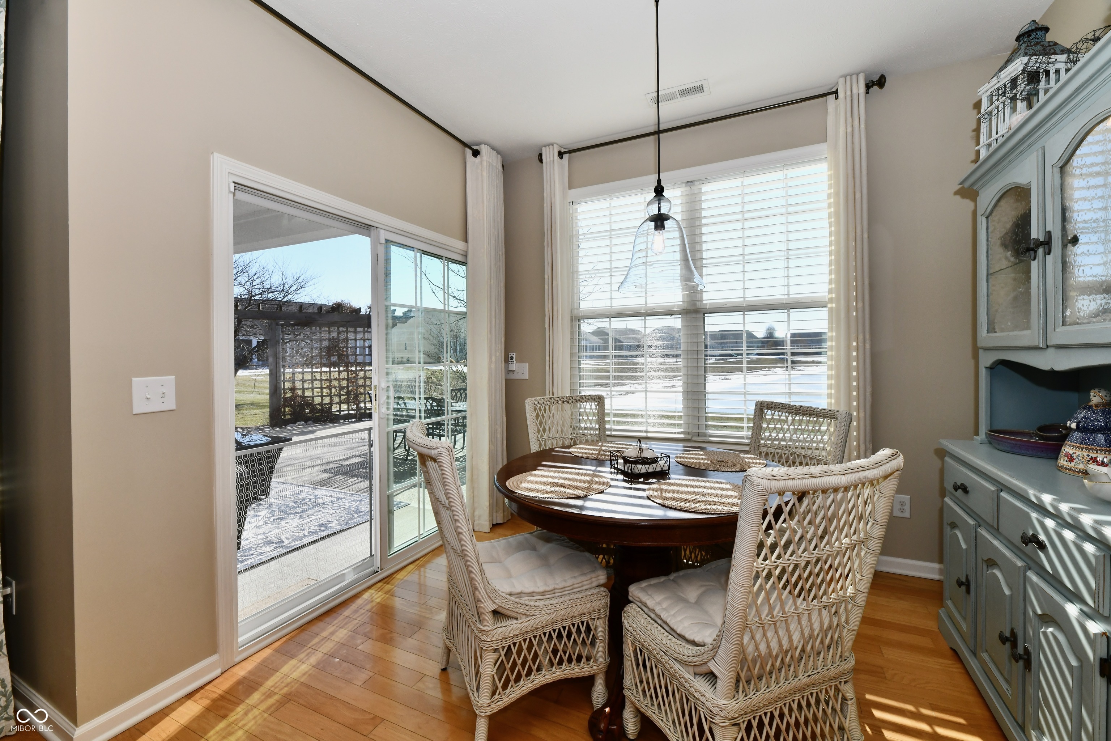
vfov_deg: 81.2
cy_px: 370
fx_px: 432
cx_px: 556
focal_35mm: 14
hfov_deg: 104.3
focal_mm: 14
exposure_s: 1/250
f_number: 16
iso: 640
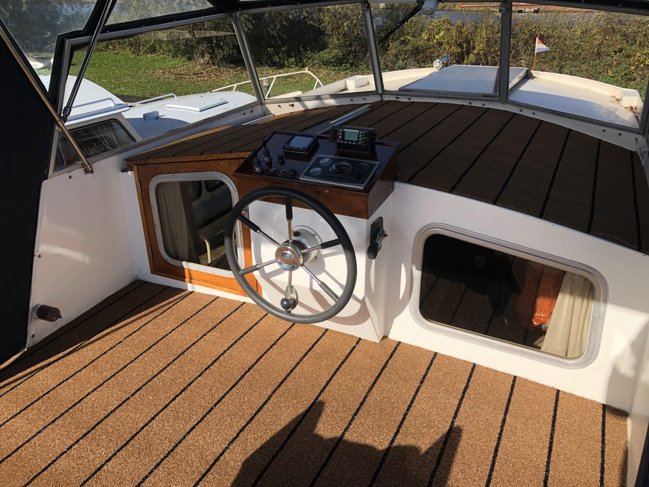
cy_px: 244
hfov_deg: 63.4
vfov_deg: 49.7
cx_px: 324
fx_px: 525
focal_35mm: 28
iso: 20
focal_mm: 3.99
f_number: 1.8
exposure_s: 1/952
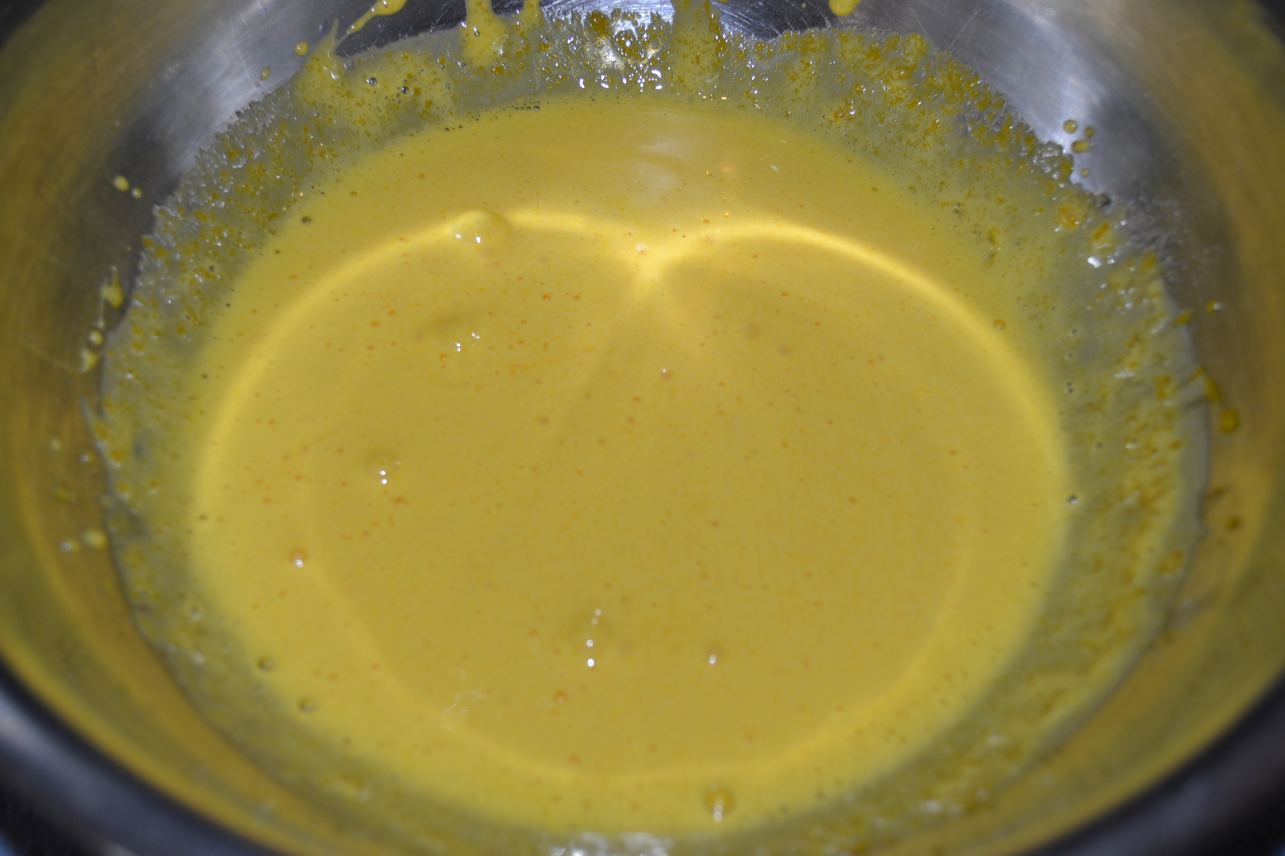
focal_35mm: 45
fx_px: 1606
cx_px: 642
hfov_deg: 43.6
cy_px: 428
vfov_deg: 29.9
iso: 220
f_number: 4.5
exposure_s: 1/60
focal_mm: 30
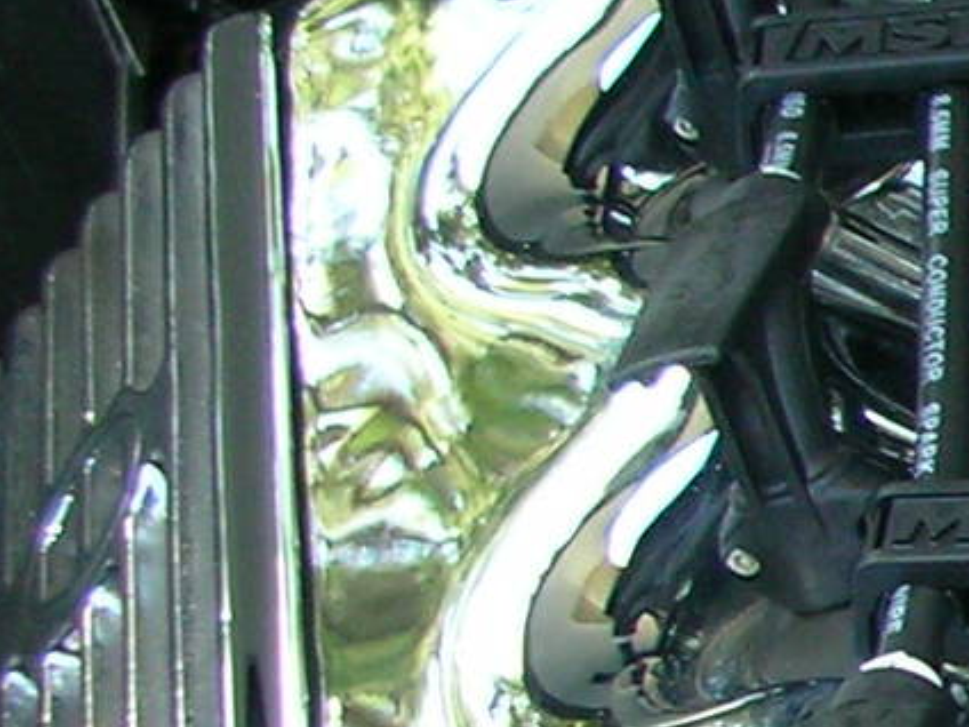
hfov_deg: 8.8
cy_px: 608
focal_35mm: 198
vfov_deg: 7.5
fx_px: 5543
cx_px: 2541
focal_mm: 5.8
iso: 50
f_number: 3
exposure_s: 1/49
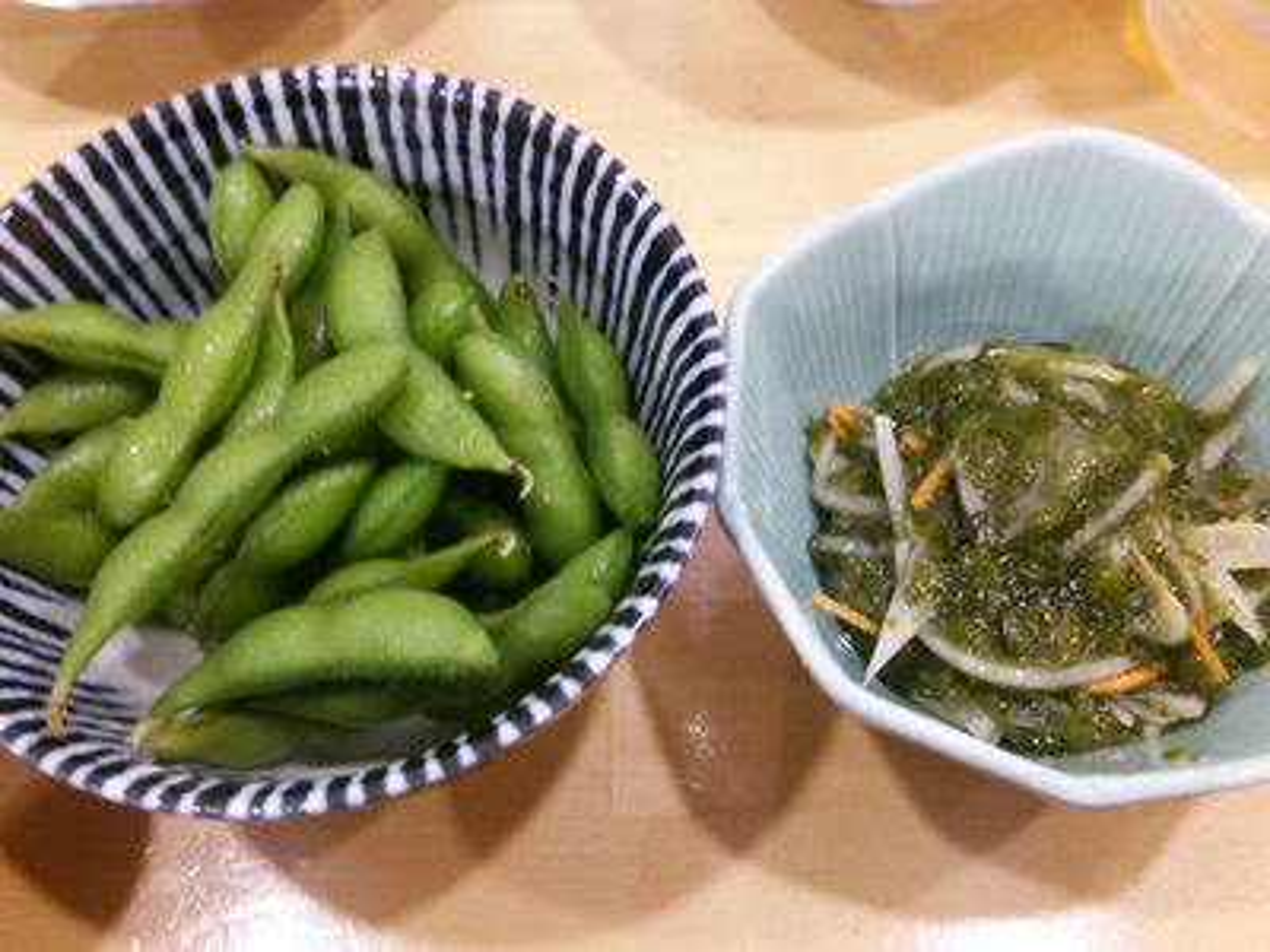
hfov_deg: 60.0
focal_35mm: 30
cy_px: 476
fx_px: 1101
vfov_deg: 46.8
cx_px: 635
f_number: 1.94
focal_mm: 4.06
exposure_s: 1/21
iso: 200
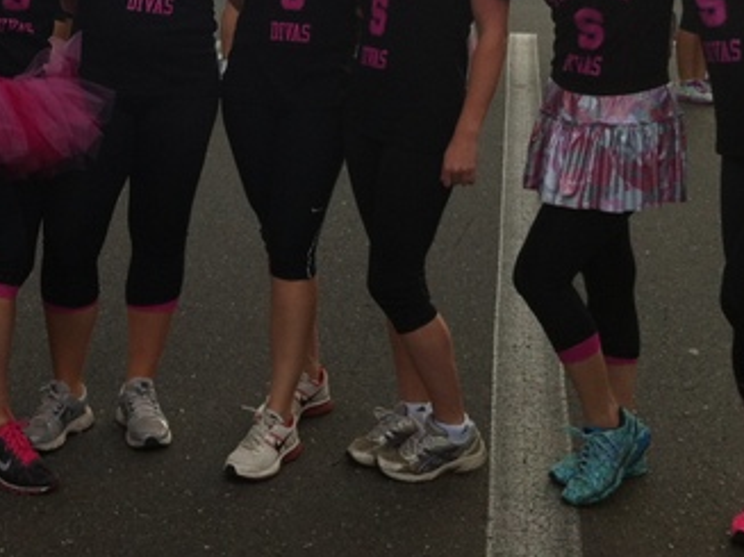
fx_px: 1654
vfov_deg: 18.4
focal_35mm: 77
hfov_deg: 25.0
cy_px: -52
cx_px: 182
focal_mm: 3.85
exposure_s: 1/60
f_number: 2.8
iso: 80
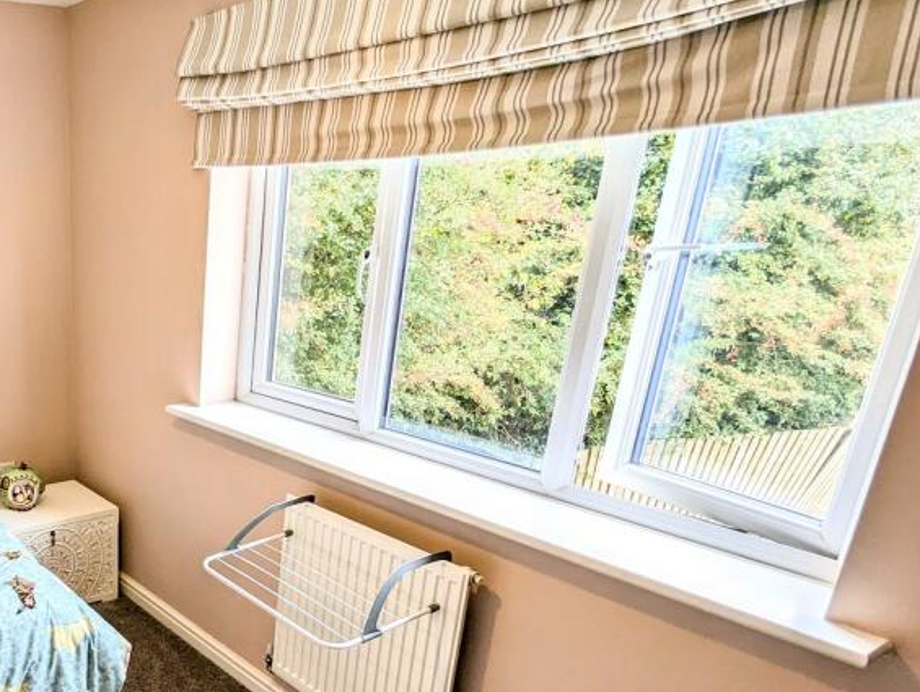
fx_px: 772
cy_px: 486
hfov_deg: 53.7
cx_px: 90
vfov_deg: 47.2
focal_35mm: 29
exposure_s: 1/90.1
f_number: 2.2
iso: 65
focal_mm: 2.35
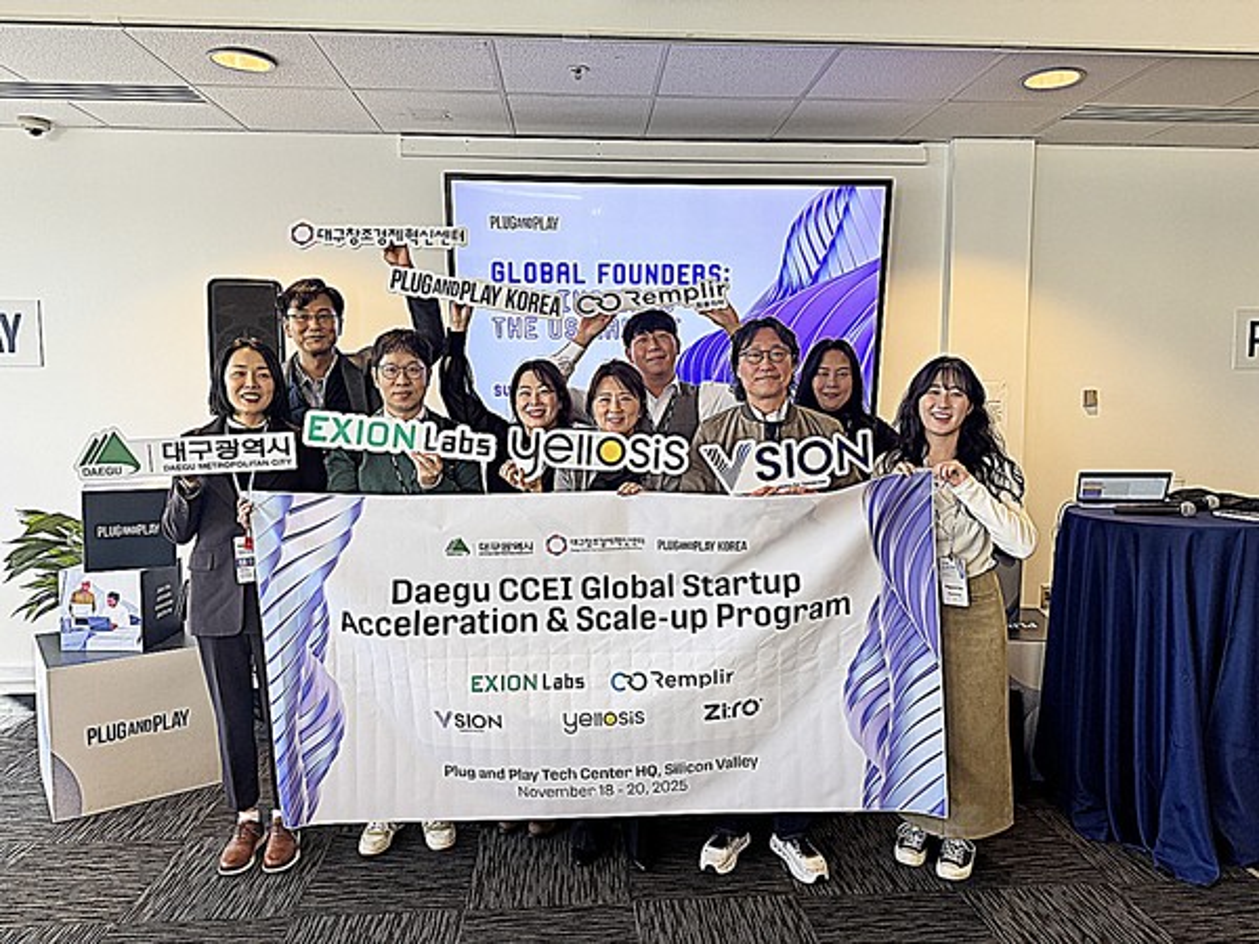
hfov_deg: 71.6
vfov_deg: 56.8
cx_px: 630
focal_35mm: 24
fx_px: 873
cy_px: 472
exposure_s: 1/96
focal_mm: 6.76
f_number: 1.78
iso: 200
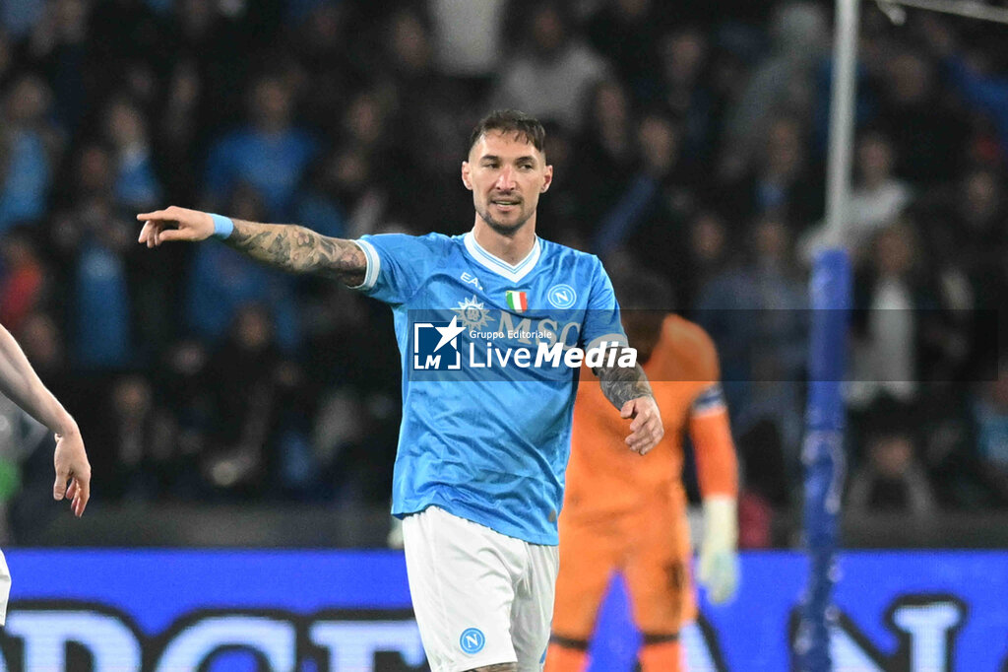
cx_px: 504
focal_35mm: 450
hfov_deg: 4.6
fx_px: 12595
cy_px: 336
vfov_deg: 3.1
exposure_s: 1/1250
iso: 3200
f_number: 3.5
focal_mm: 300
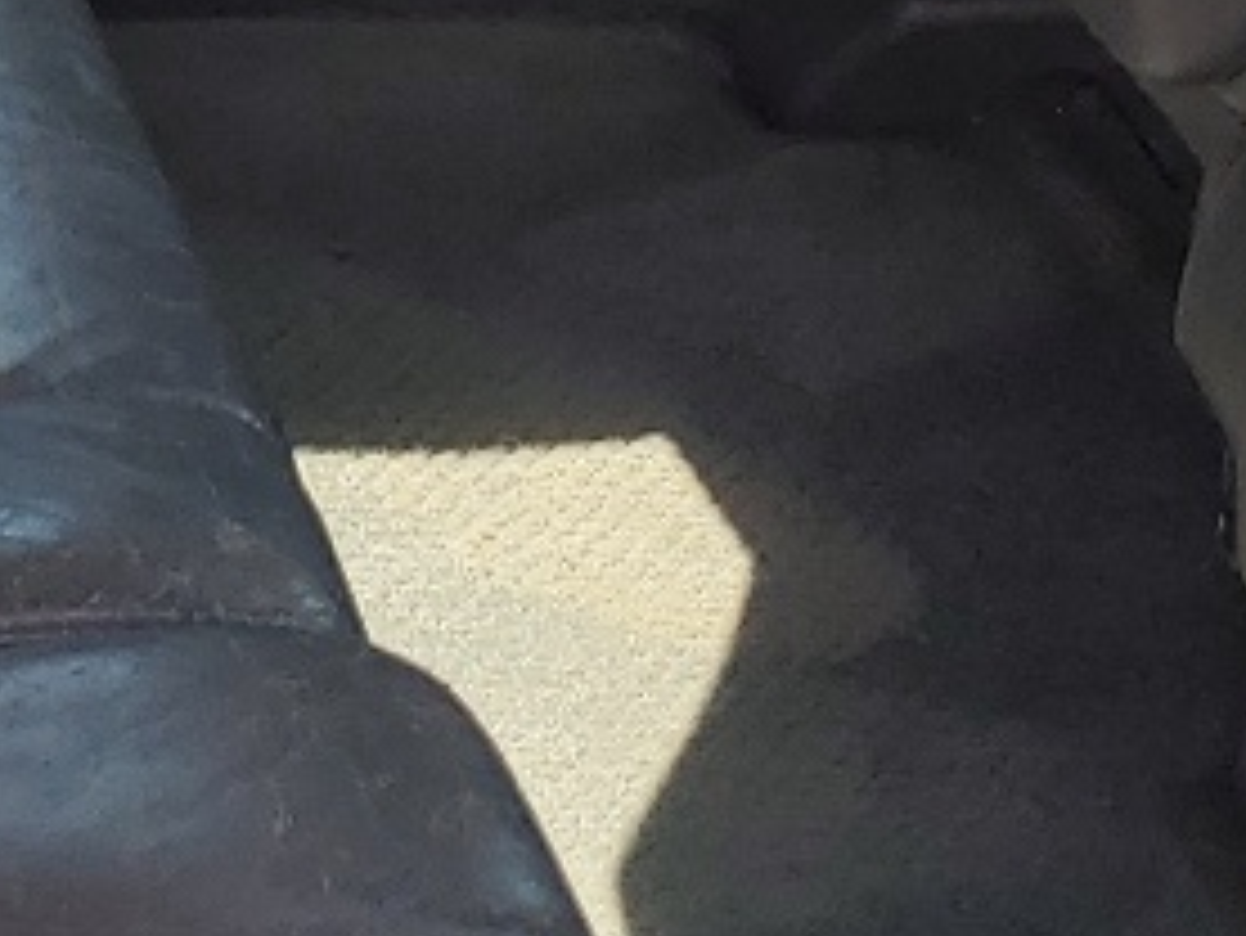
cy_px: -819
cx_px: -202
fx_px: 5402
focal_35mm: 150
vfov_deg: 9.4
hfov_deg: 12.9
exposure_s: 1/196
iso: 50
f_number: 1.5
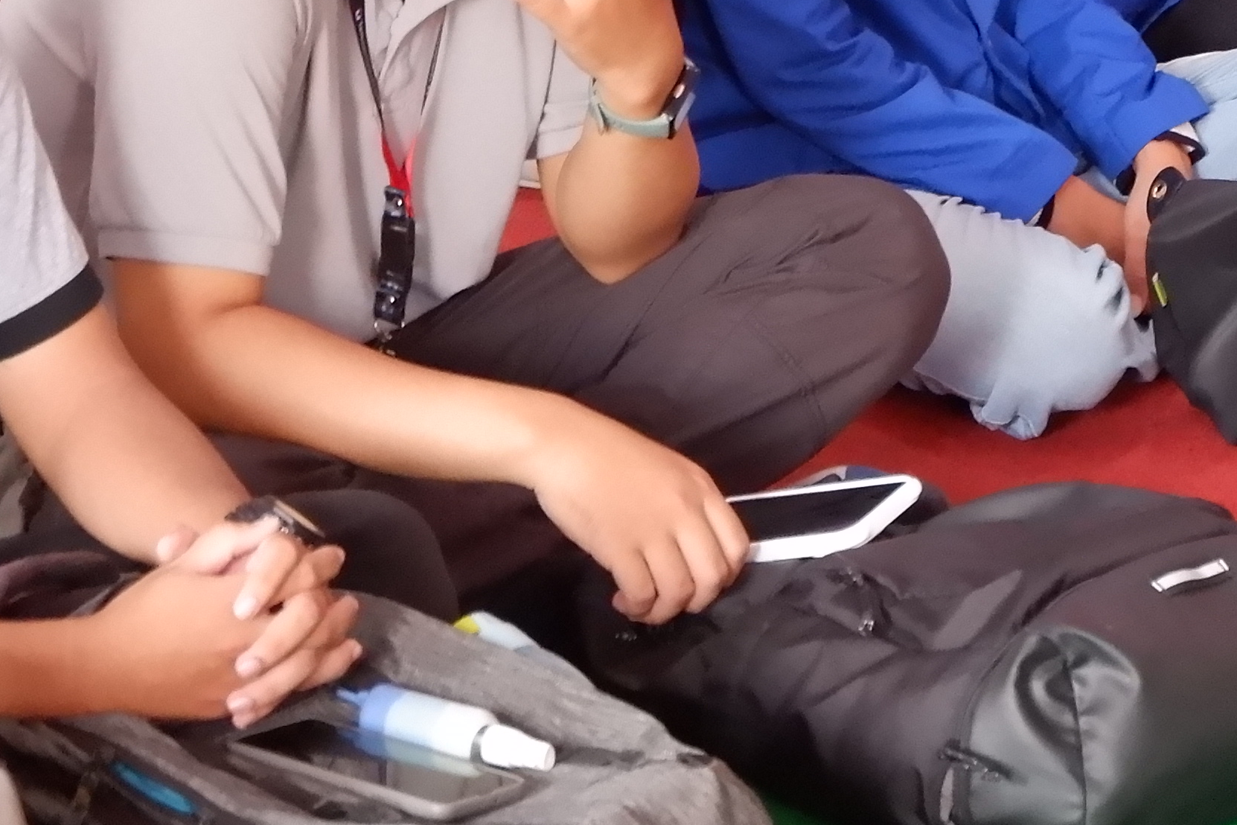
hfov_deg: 9.3
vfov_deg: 6.2
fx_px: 7593
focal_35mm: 221
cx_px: 958
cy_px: -345
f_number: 5.6
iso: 3200
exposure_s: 1/38
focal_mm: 50
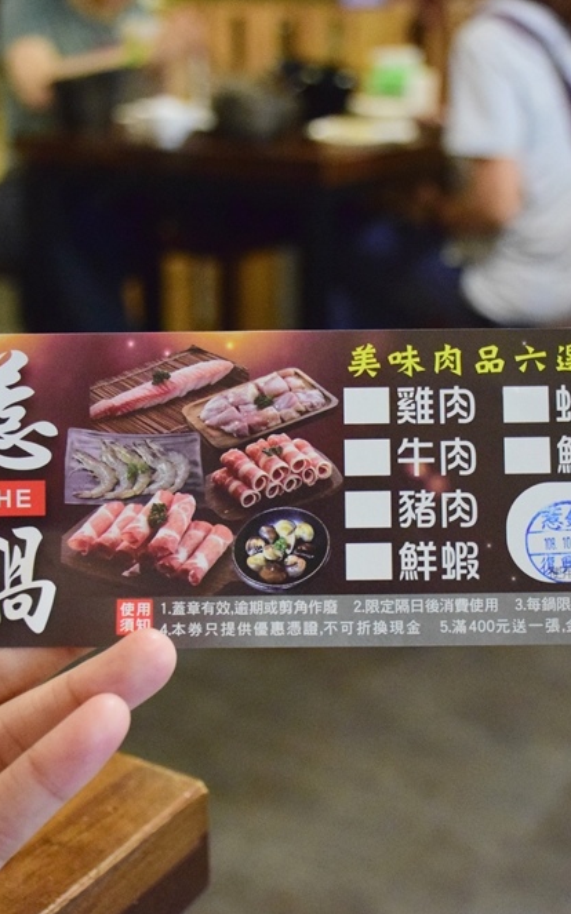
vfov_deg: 34.0
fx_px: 1495
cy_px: 458
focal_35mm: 60
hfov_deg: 21.6
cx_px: 313
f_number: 3.8
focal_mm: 26
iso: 6400
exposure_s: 1/60
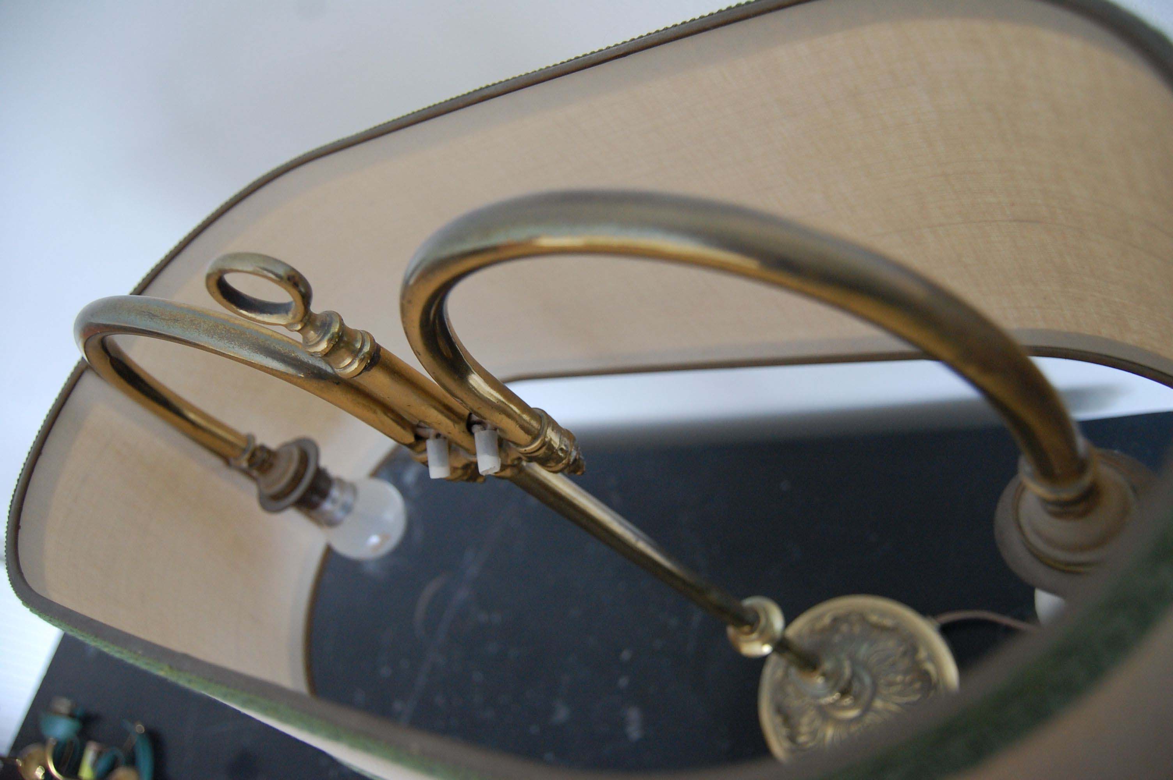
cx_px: 586
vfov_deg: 47.8
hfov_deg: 67.4
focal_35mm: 27
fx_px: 879
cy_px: 390
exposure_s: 1/30
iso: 720
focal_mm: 18
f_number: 3.5
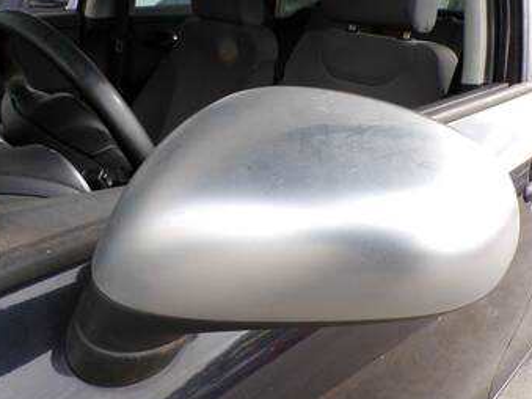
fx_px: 522
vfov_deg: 41.5
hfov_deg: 54.0
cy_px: 245
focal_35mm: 34
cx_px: 261
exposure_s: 1/100
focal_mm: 4.3
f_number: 4.4
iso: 100
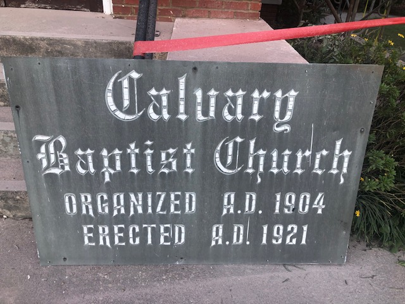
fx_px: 328
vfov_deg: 49.7
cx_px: 202
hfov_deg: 63.4
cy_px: 152
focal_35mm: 28
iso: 32
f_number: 1.8
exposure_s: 1/120
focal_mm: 3.99
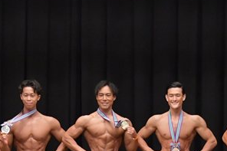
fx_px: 2029
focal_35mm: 322
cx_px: 72
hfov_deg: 6.4
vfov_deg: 4.3
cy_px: 186
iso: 6400
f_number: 5.6
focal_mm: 82
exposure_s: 1/400
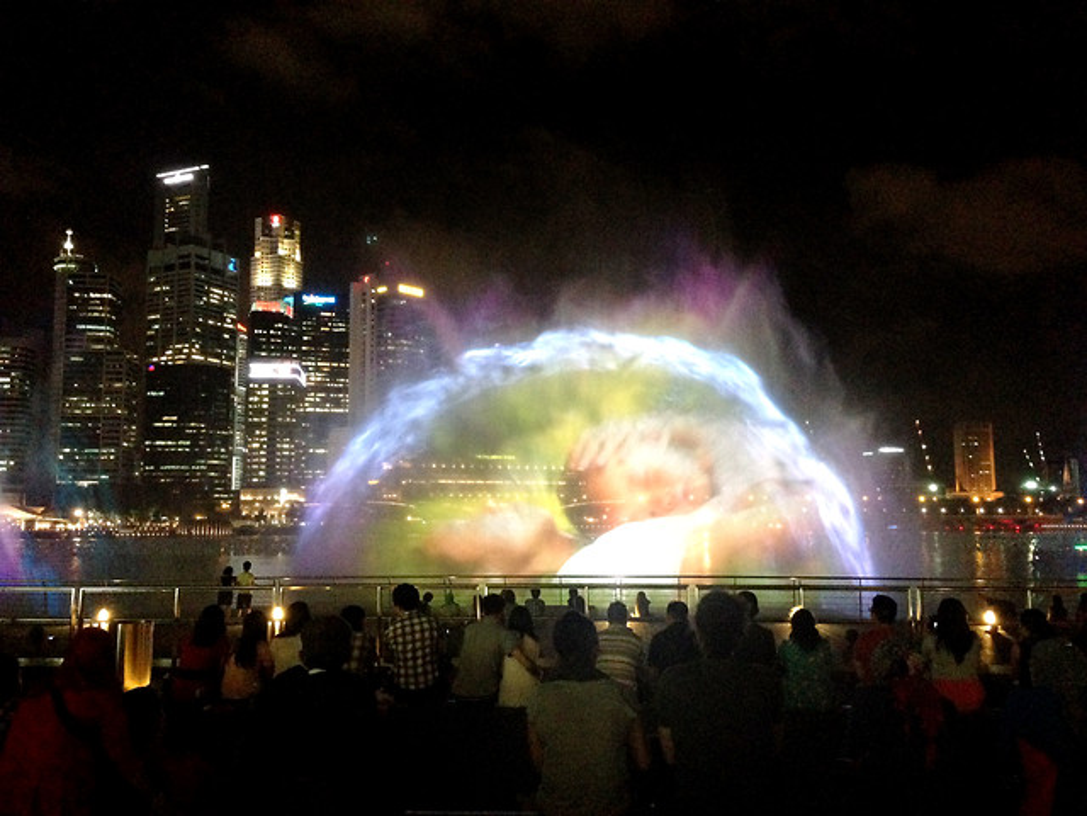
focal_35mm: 33
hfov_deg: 55.4
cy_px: 408
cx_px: 544
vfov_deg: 42.9
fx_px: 1036
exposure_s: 1/15
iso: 500
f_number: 2.4
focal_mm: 4.12
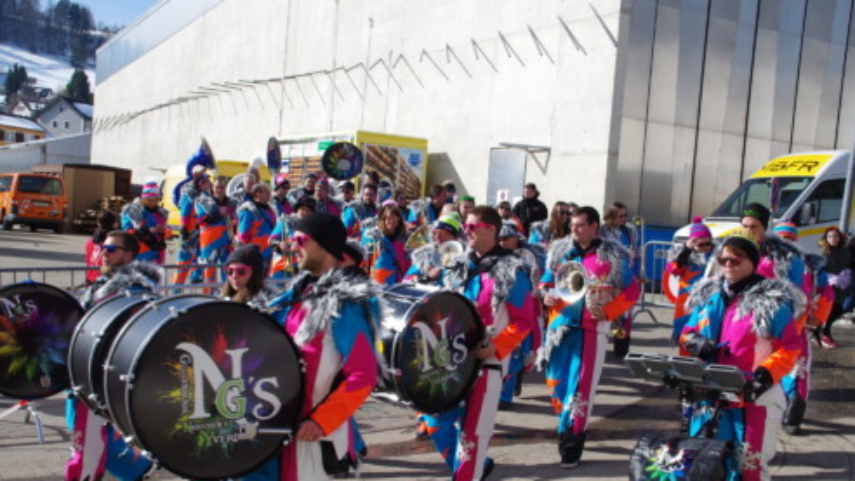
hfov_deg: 39.5
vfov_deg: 22.8
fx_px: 1191
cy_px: 286
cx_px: 424
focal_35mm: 53
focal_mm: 33
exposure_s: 1/160
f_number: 11
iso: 100
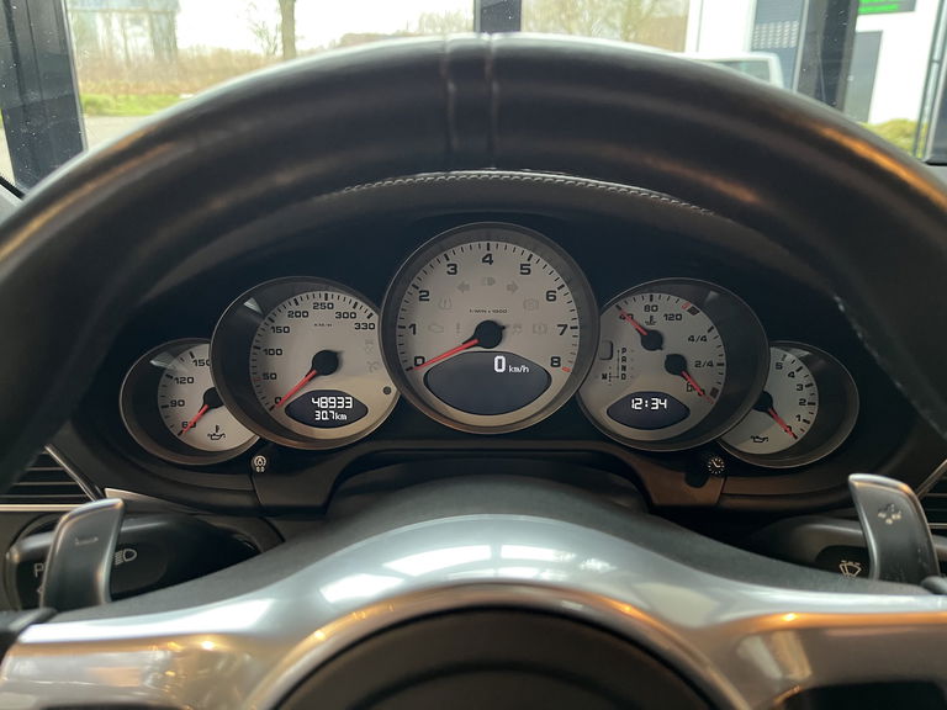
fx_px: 711
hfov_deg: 67.3
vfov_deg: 53.1
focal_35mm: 26
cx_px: 474
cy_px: 355
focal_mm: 5.1
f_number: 1.6
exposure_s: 1/33
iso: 640
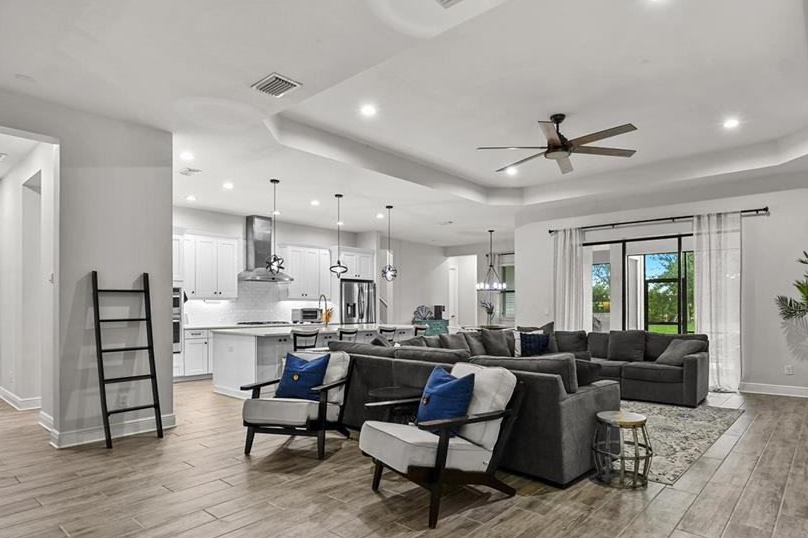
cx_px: 434
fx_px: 426
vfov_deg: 64.0
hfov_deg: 86.8
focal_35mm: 19
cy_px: 317
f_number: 7.1
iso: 100
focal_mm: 10
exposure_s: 1/2
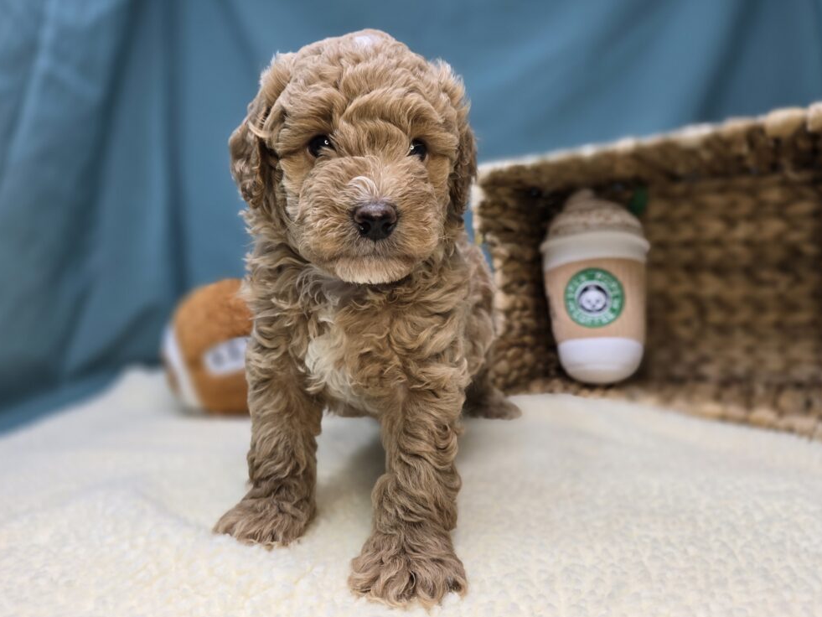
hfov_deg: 71.6
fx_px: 570
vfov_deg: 56.8
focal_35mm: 24
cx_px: 411
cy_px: 308
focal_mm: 6.3
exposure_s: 1/120
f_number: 1.7
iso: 50
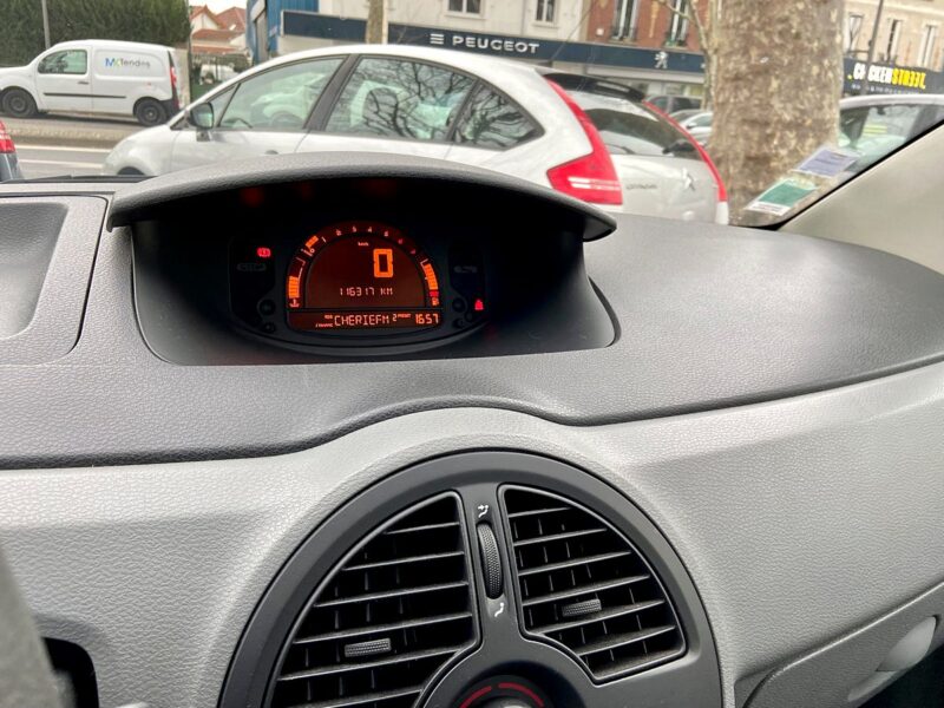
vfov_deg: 53.1
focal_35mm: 26
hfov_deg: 67.3
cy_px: 354
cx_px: 472
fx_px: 709
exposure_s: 1/122
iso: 100
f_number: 1.8
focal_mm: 4.25
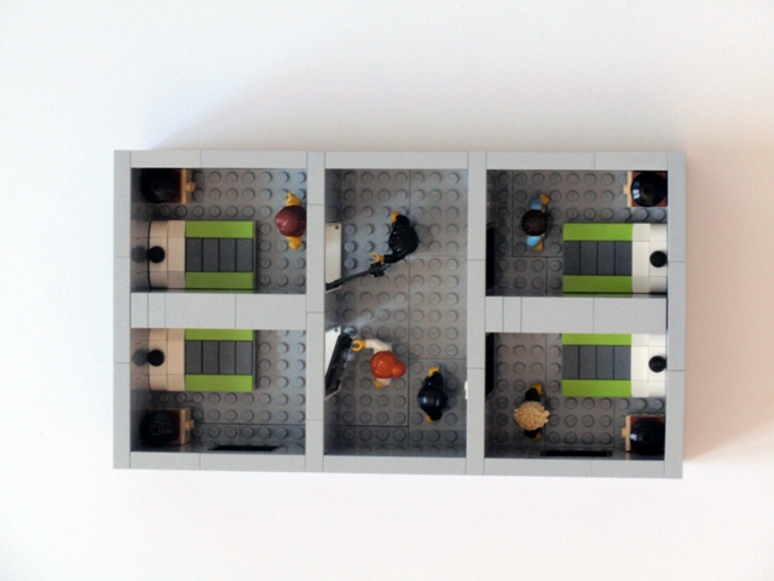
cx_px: 387
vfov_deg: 12.6
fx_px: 2638
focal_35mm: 118
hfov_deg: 16.7
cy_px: 290
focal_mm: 20.88
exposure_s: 1/15
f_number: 5.1
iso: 200
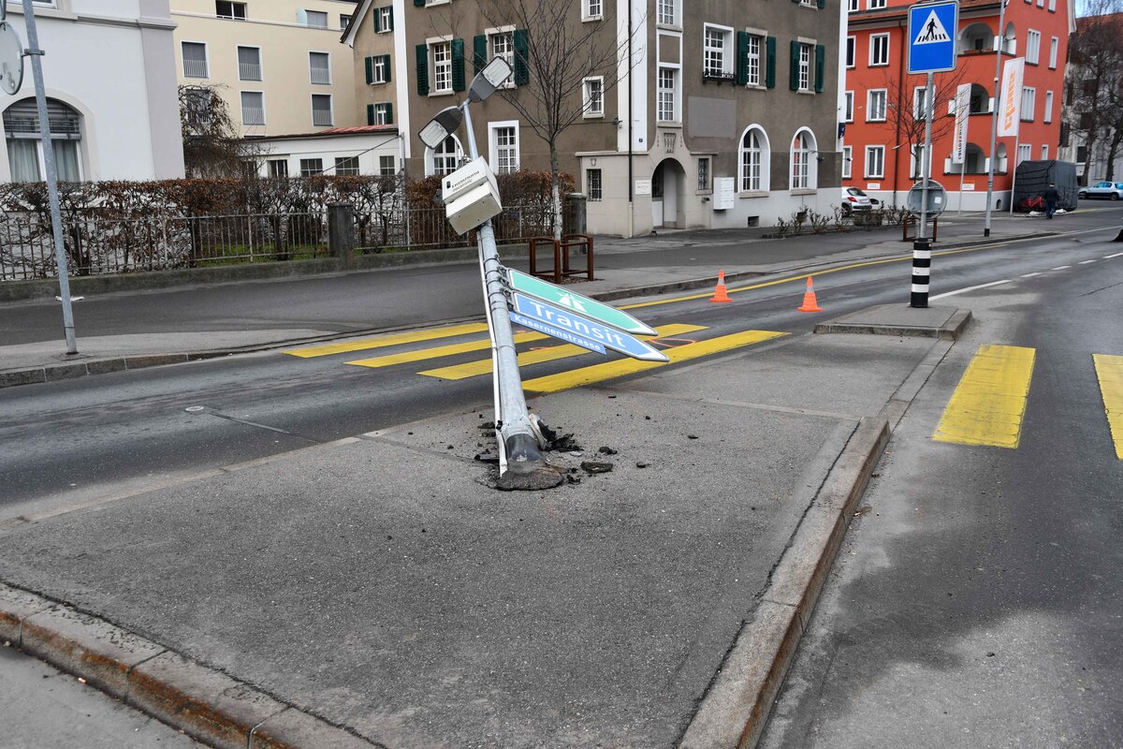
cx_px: 562
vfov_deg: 42.3
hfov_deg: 60.3
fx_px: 967
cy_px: 374
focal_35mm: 31
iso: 200
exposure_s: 1/250
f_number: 7.1
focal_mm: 21
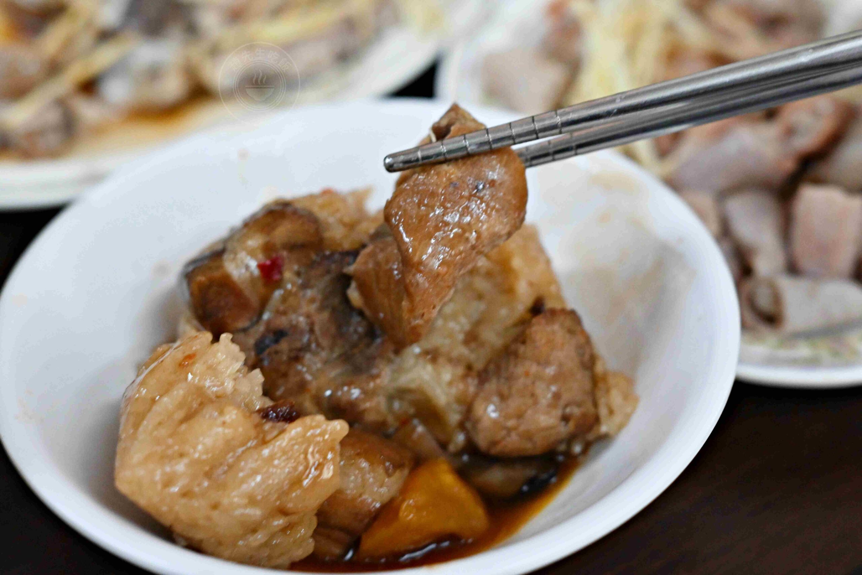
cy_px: 288
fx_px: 1796
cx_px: 431
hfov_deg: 27.0
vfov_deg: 18.2
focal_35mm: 75
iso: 2800
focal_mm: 50
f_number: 3.2
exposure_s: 1/160
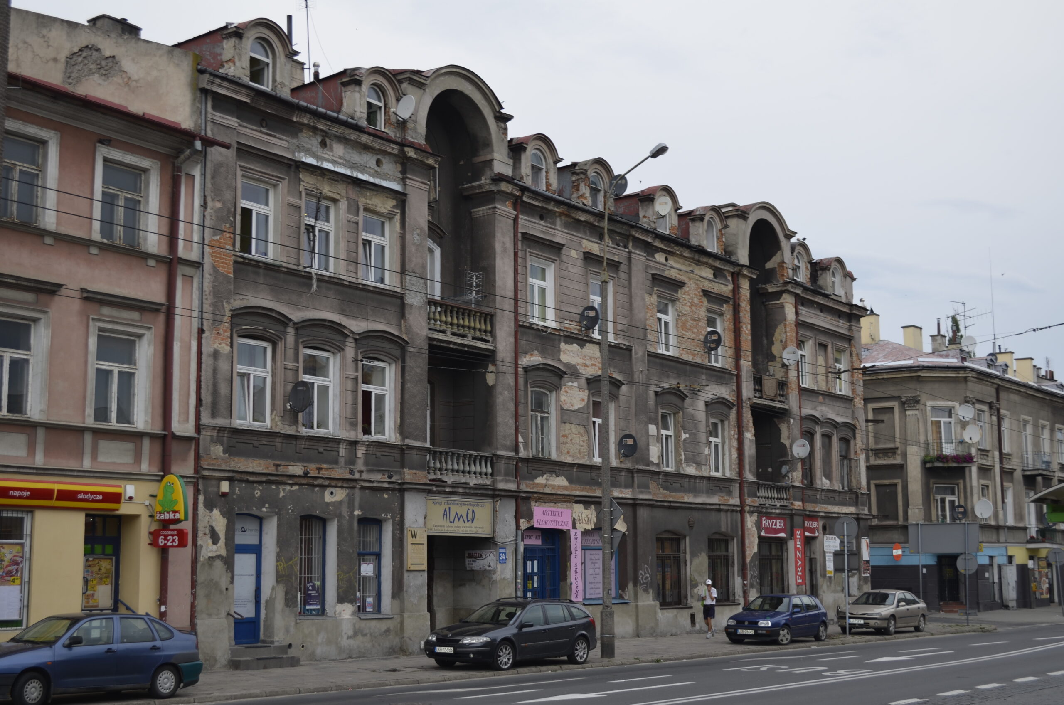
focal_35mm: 48
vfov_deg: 28.0
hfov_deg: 41.2
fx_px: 1416
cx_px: 532
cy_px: 352
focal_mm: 32
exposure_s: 1/200
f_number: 4.8
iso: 125
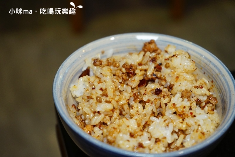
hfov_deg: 28.8
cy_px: 78
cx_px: 118
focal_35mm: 70
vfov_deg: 19.4
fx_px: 457
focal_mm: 70
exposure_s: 1/80
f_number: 5.6
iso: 2000
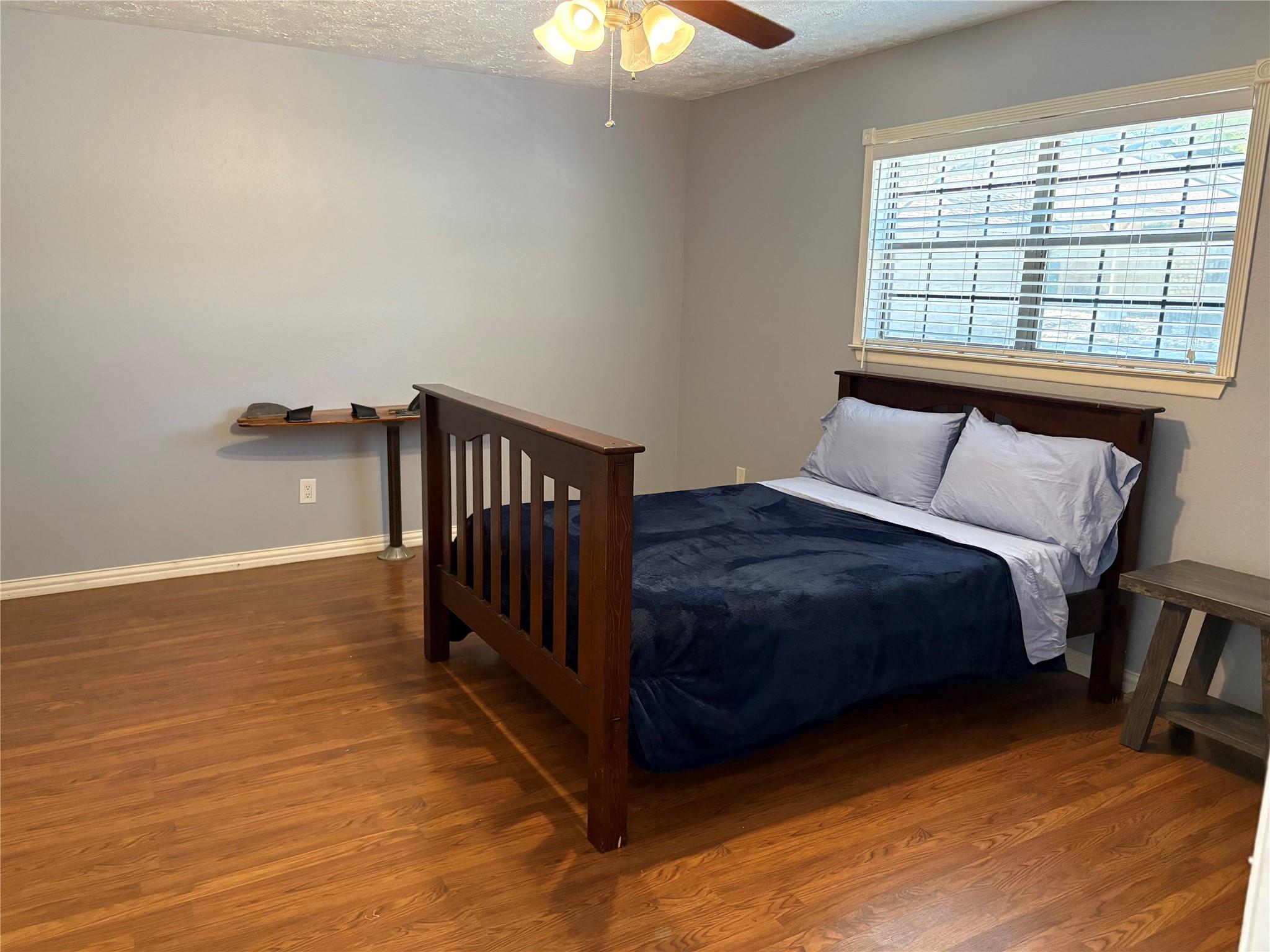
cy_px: 476
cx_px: 635
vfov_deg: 53.1
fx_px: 954
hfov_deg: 67.3
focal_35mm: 26
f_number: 1.6
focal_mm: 5.96
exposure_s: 1/40
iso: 320
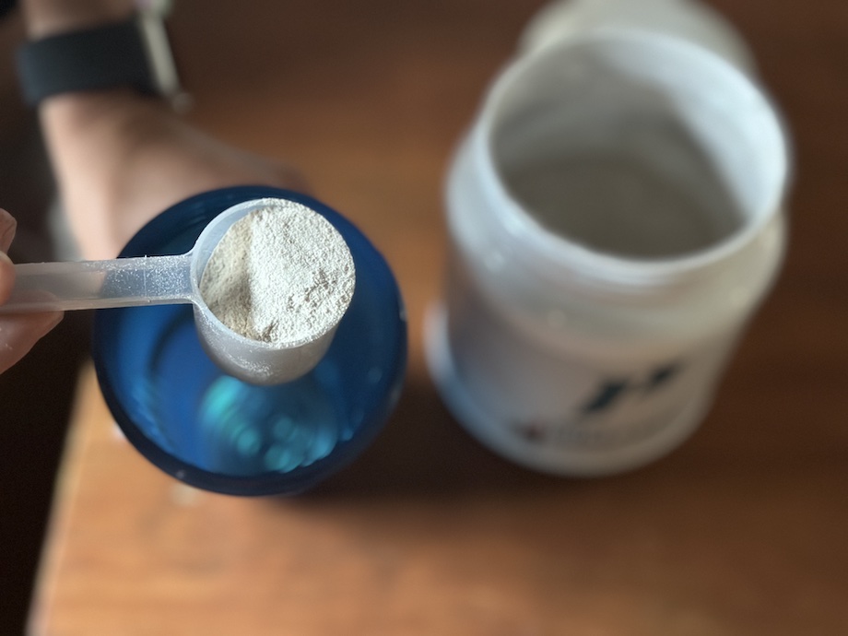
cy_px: 318
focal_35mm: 48
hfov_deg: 39.7
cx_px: 424
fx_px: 1176
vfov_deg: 30.3
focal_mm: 6.86
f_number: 1.78
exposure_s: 1/34
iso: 800
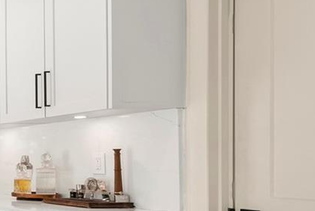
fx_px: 403
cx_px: -273
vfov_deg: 28.4
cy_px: 183
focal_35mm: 46
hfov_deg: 21.4
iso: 400
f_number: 8
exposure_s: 1/20
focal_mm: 12
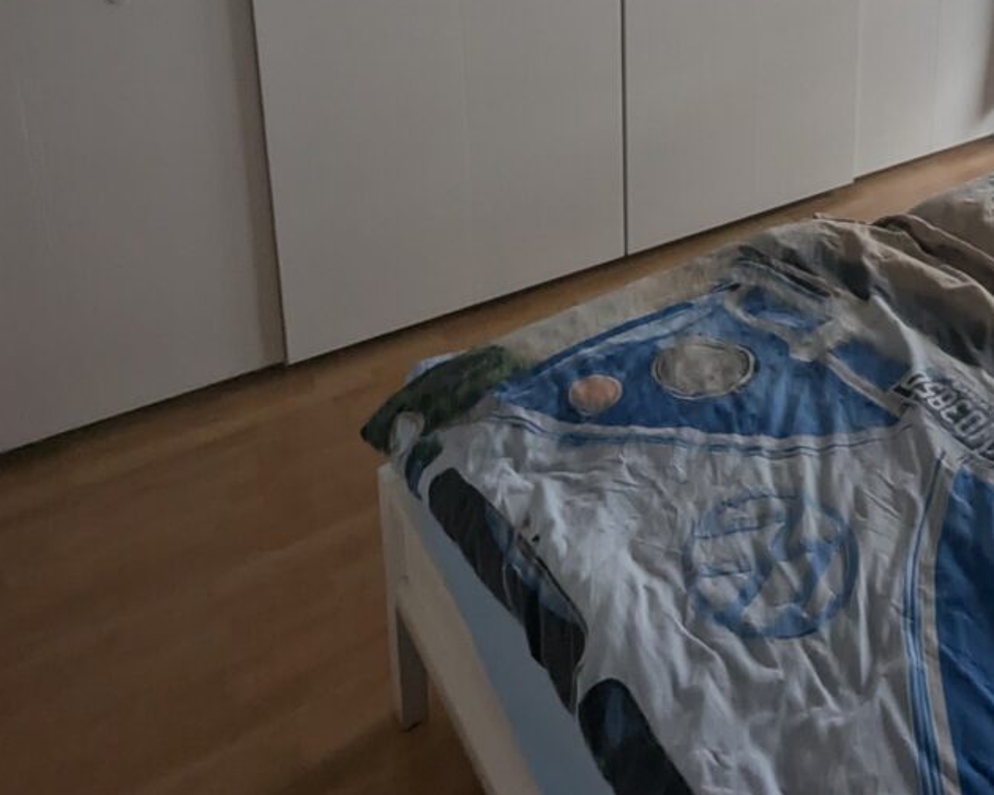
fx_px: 853
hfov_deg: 57.9
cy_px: -3
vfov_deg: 42.9
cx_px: 724
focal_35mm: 29
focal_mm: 1.95
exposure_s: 1/72.3
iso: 45
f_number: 2.2
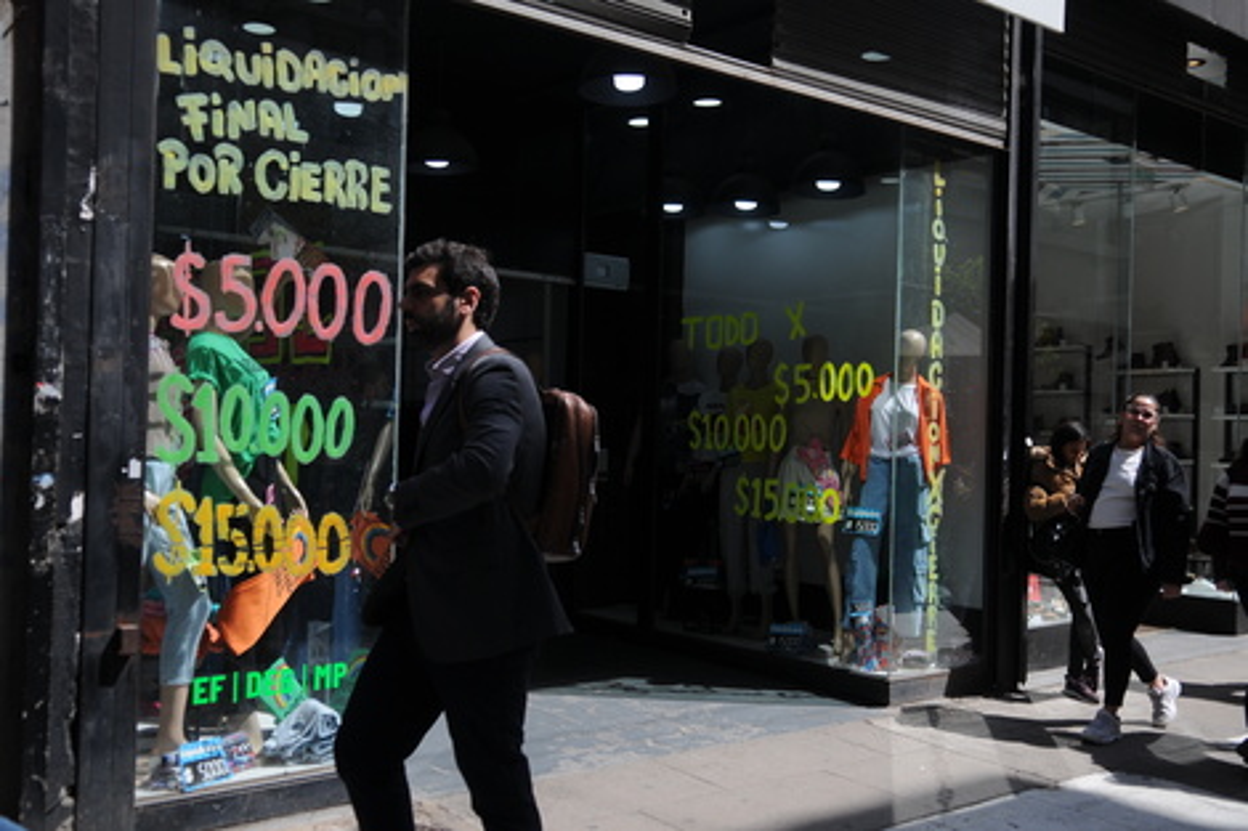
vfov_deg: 36.8
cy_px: 416
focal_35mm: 36
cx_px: 624
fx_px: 1247
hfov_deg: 53.1
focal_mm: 24
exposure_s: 1/3200
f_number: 2.8
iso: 250
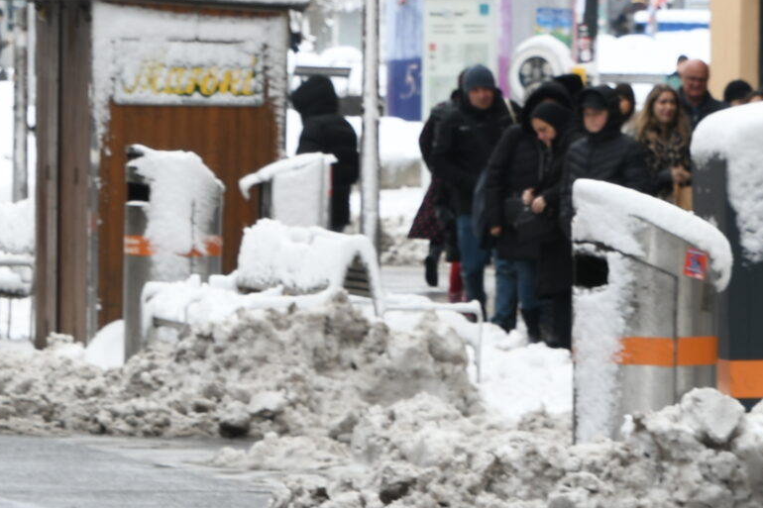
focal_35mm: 499
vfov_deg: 2.8
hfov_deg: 4.1
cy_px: 23
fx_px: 10573
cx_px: 144
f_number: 10
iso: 100
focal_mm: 100
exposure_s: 1/50
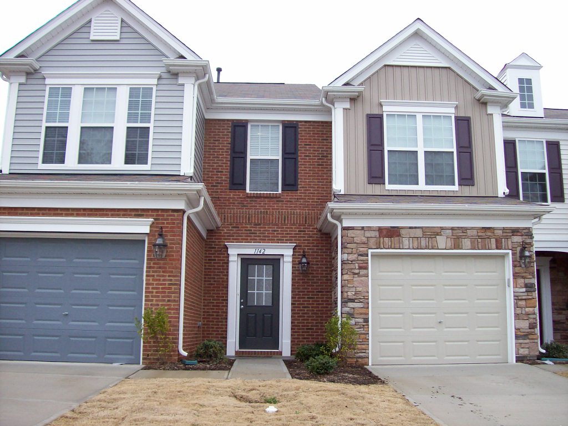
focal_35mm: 36
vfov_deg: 39.7
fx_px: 591
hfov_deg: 51.4
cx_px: 284
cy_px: 213
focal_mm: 6
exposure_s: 1/166
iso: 80
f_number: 2.7
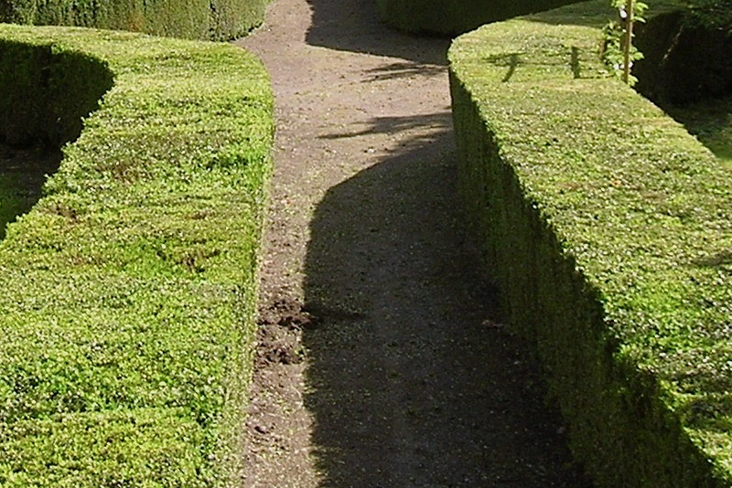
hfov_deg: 20.2
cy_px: -112
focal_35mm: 101
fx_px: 2054
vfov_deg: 13.2
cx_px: 301
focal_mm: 5.7
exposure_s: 1/165
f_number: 4.9
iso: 50
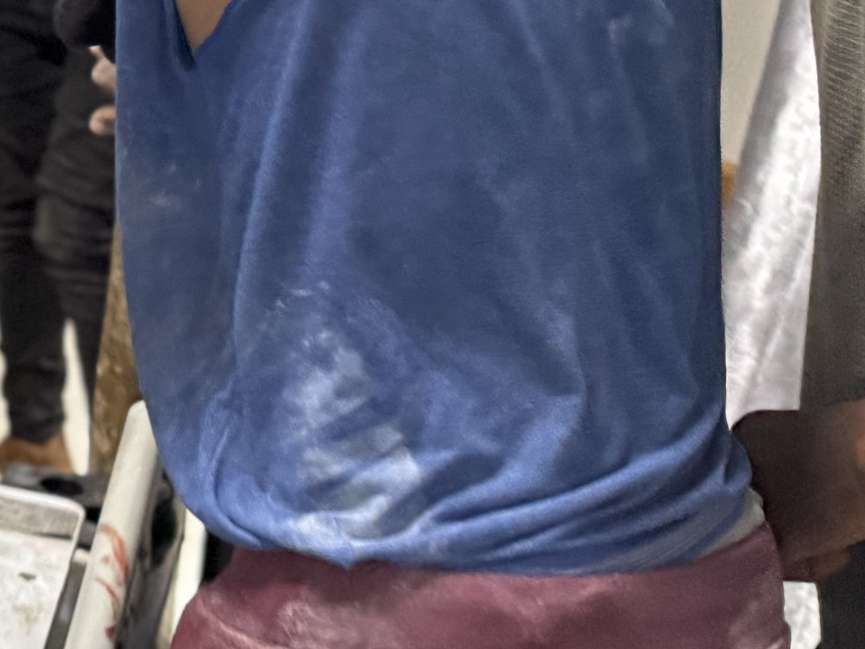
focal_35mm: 85
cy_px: 72
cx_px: -580
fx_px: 2124
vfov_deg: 17.1
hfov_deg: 19.0
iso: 320
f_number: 1.78
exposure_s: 1/57
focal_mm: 6.76
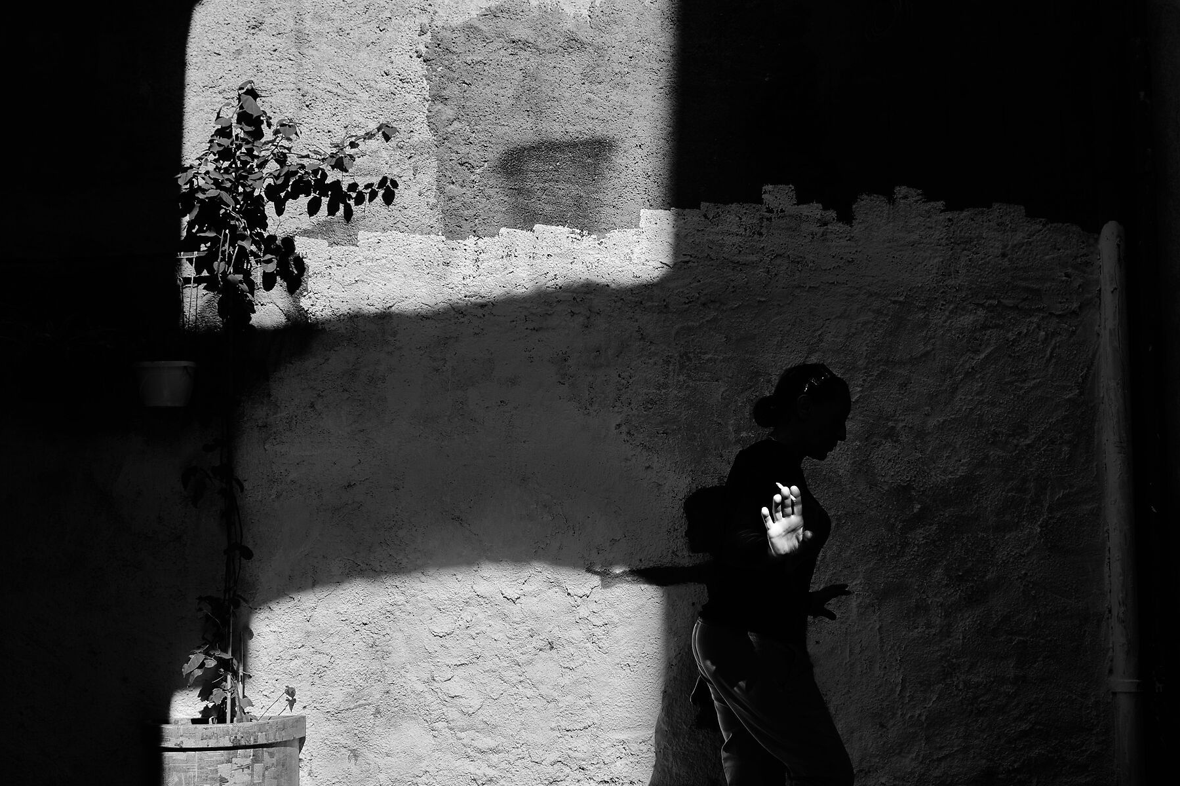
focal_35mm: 36
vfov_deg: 36.8
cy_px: 430
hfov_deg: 53.1
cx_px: 567
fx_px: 1180
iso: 160
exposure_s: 1/1000
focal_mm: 18
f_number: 4
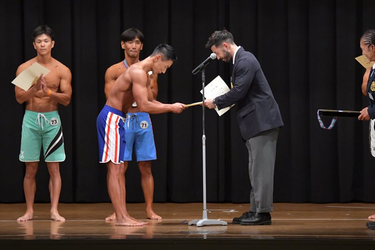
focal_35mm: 217
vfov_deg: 6.3
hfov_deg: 9.5
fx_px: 2259
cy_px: 125
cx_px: 188
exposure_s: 1/400
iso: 6400
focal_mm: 145
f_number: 5.6
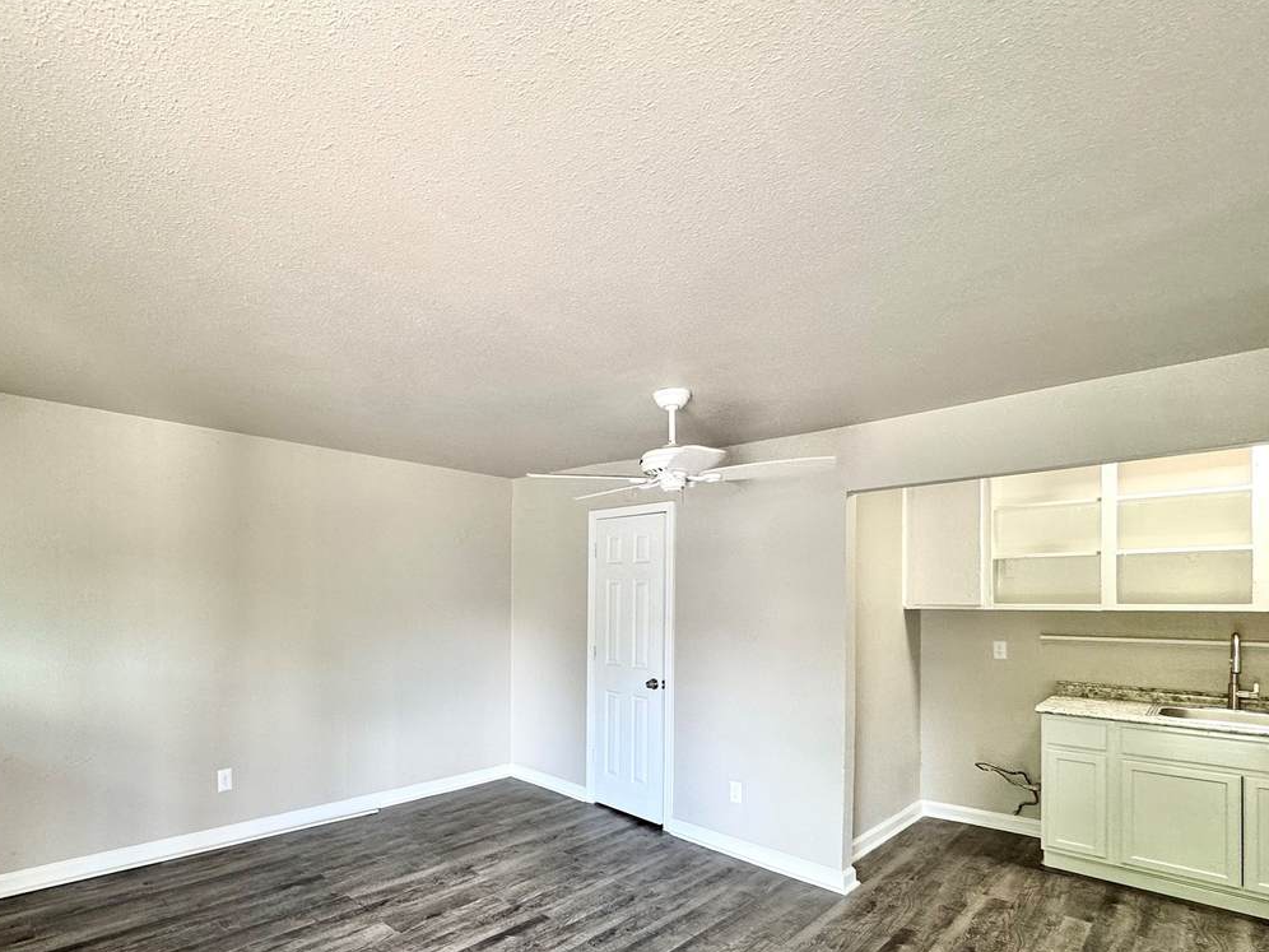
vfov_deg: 70.4
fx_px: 660
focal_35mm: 18
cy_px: 599
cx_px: 535
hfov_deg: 87.1
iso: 200
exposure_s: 1/60
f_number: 2.2
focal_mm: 2.22
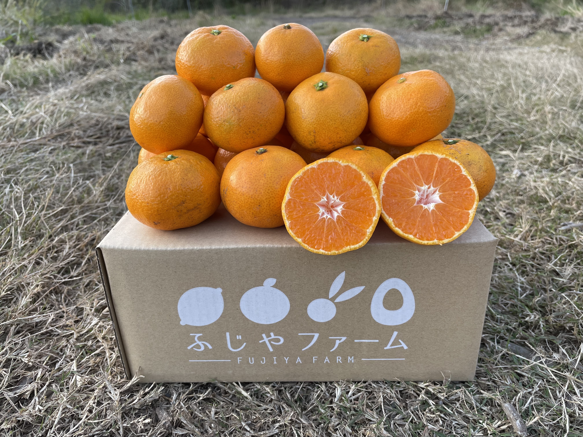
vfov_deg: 53.1
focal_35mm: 26
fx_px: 438
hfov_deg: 67.3
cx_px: 292
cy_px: 218
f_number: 1.6
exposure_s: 1/326
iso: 32
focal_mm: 4.2
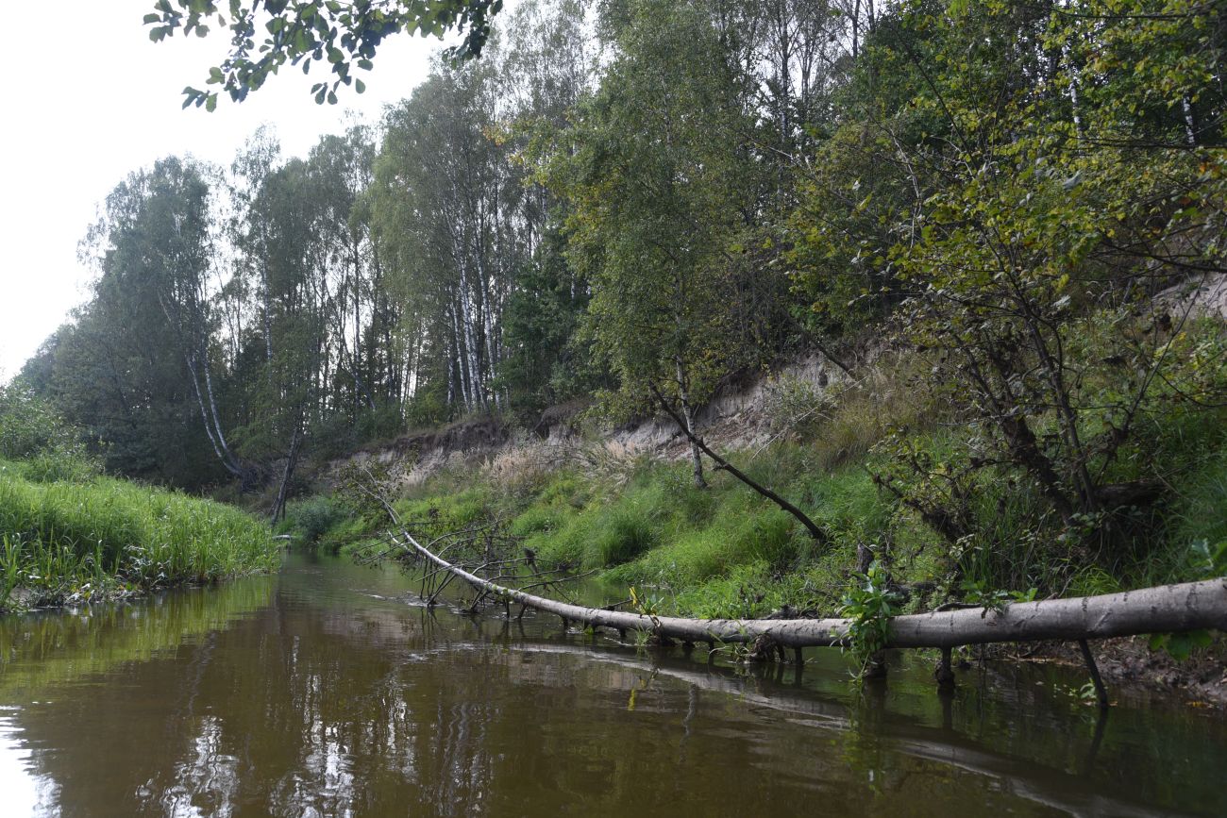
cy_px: 409
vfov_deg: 42.3
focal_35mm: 31
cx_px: 614
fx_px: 1057
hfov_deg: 60.3
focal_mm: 31
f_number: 5.6
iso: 160
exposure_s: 1/125
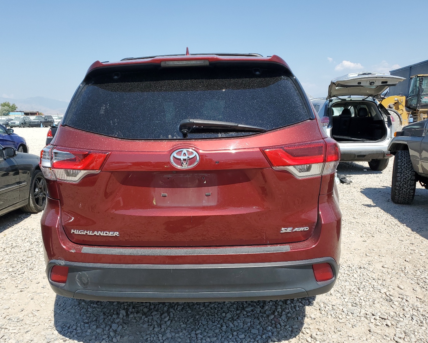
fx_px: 380
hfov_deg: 58.6
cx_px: 189
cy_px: 186
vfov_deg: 48.4
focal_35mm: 30
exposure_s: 1/3333
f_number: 1.5
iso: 50
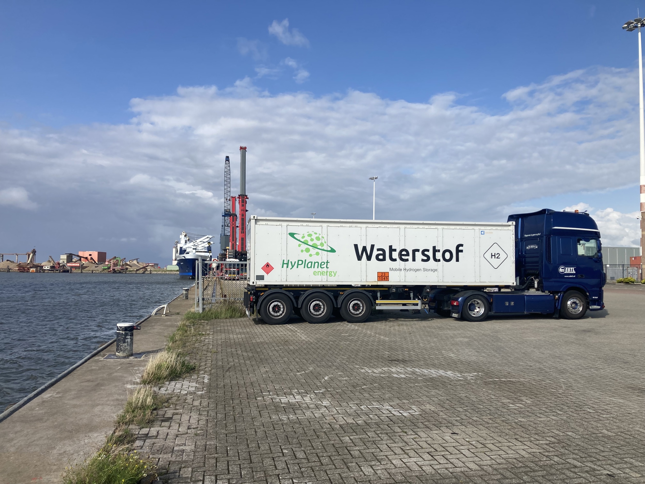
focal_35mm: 28
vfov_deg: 49.7
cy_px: 242
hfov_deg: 63.4
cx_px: 322
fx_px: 522
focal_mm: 3.99
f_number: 1.8
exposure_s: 1/3003
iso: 20
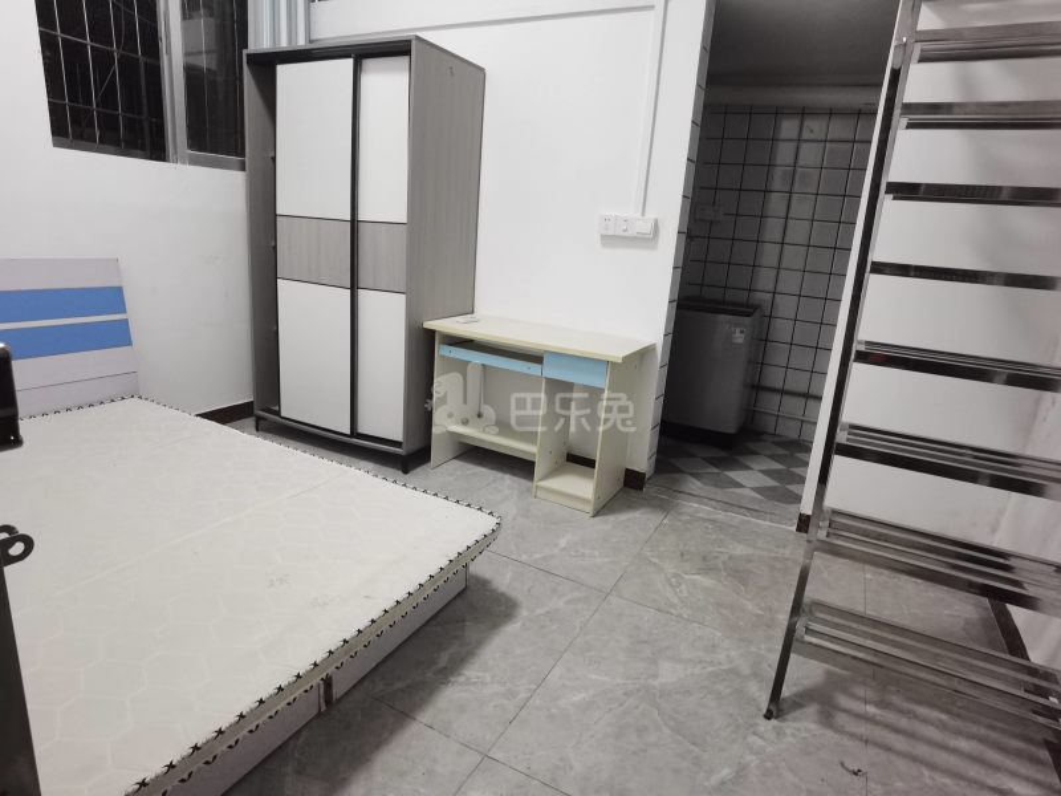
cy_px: 398
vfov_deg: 71.6
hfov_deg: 87.8
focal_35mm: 18
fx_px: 552
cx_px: 530
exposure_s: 1/33.3
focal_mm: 4.4
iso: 500
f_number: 1.8
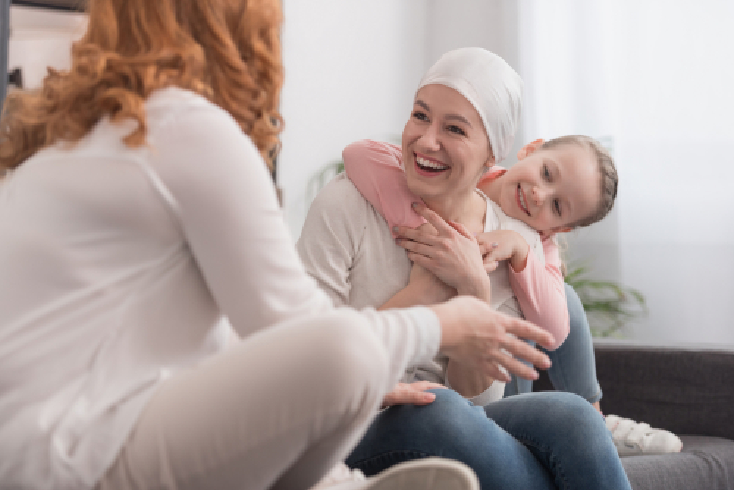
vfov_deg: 12.5
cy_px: 245
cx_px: 367
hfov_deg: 18.6
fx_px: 2244
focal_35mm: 110
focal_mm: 110
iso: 400
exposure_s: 1/200
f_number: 2.8
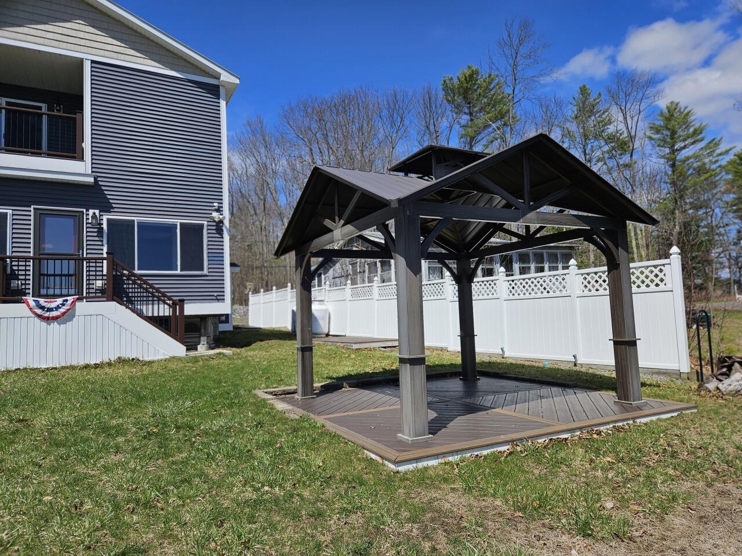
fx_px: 493
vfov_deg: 58.9
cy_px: 278
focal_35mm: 23
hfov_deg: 73.9
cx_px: 371
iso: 25
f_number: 1.8
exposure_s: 1/2820
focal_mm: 5.4
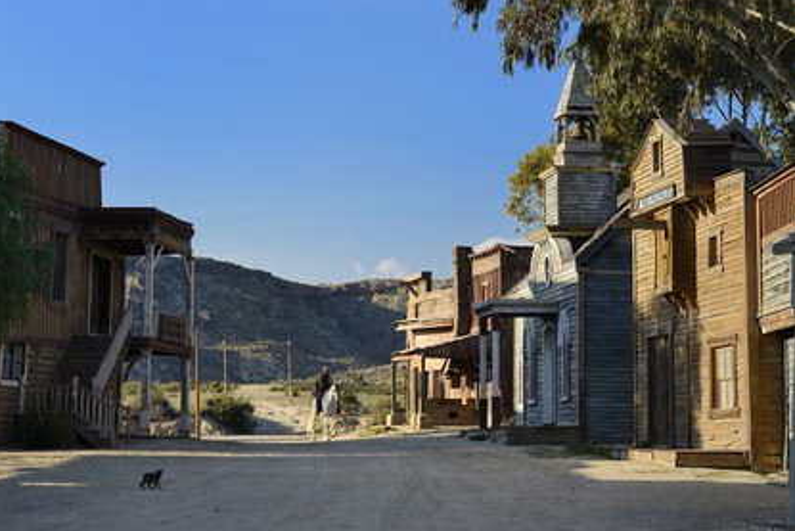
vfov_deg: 14.7
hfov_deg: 21.9
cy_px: 265
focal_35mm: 93
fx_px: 2054
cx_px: 395
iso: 200
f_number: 9
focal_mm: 92
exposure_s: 1/320
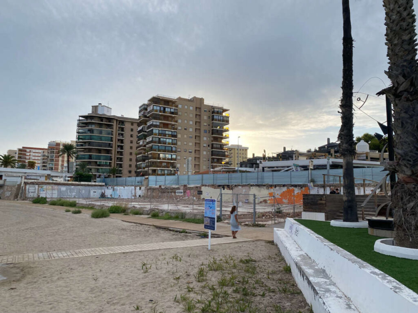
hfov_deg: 67.3
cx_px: 209
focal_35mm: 26
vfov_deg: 53.1
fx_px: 314
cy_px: 156
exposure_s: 1/1232
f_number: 1.8
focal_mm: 4.25
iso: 32
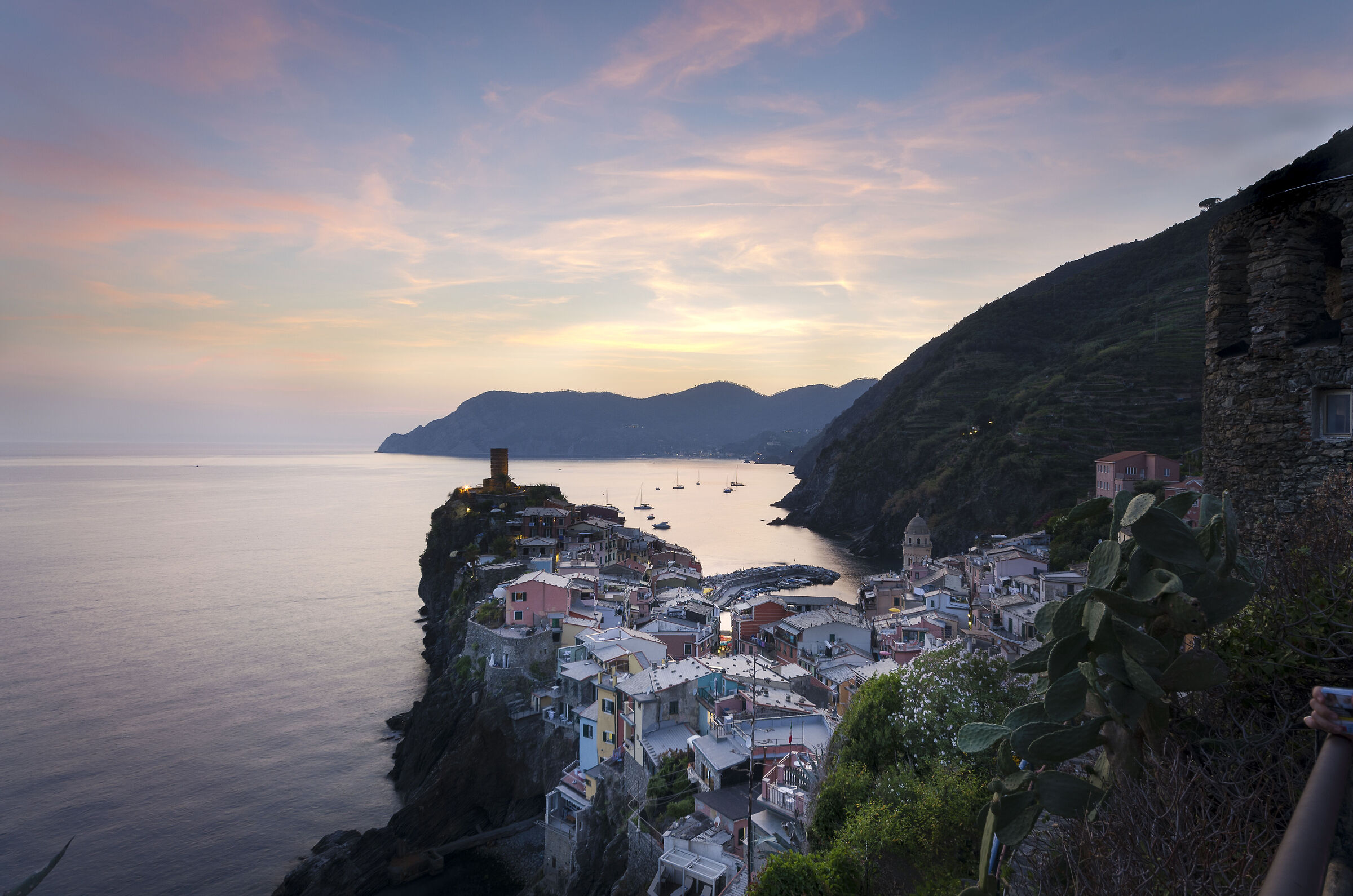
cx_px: 676
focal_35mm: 20
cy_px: 448
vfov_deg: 63.0
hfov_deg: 85.5
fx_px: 731
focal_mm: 13
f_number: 11
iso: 100
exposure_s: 2
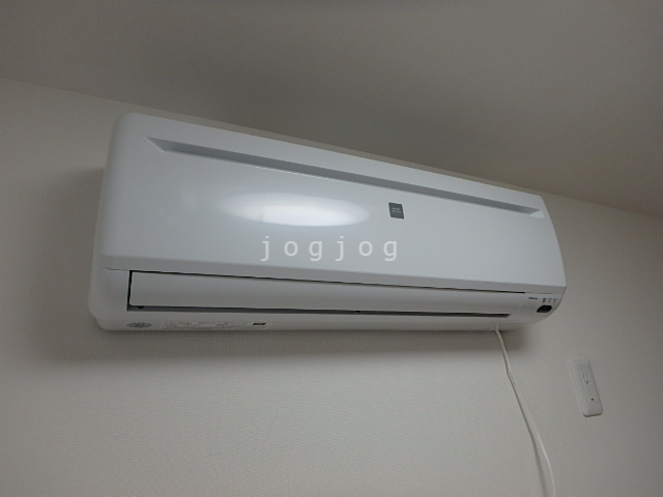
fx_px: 402
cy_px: 248
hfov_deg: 79.0
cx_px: 332
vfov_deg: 63.4
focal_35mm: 21
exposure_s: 1/60
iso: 125
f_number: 3.5
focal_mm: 3.7
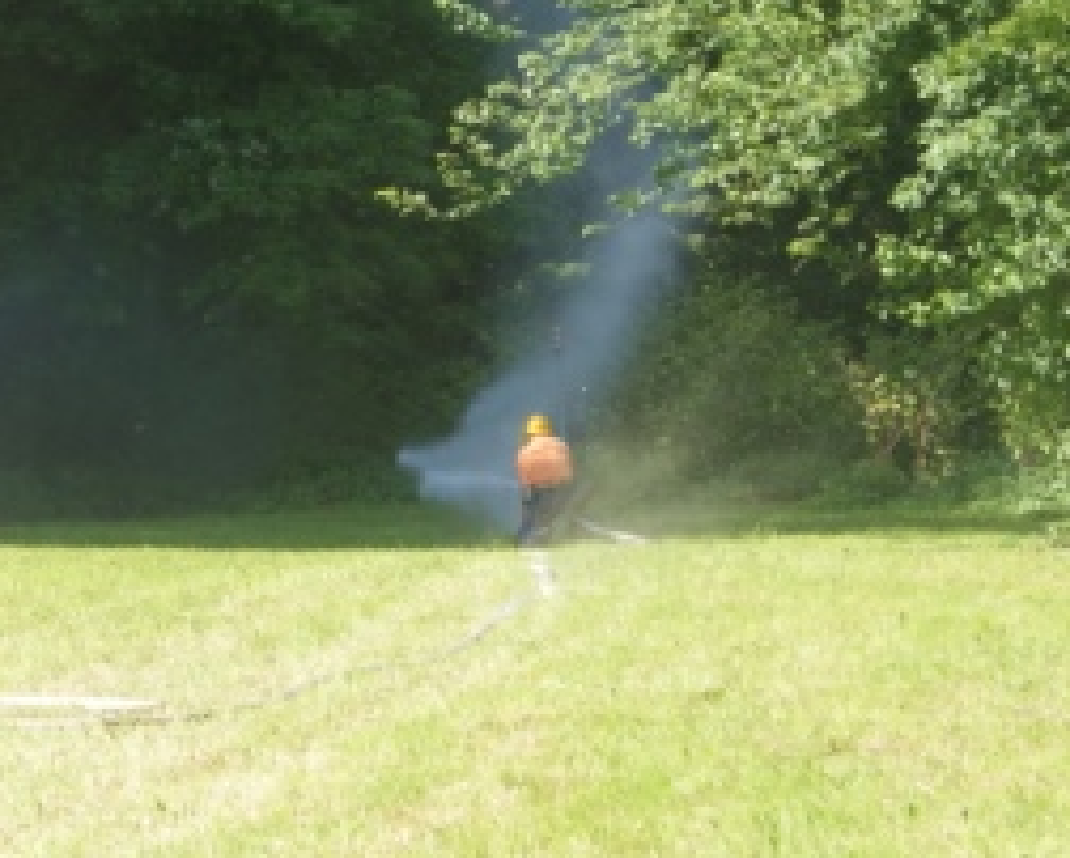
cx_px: 255
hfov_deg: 7.9
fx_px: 7765
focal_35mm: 245
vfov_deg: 6.3
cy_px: 287
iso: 100
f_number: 5.6
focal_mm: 70
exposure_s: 1/125
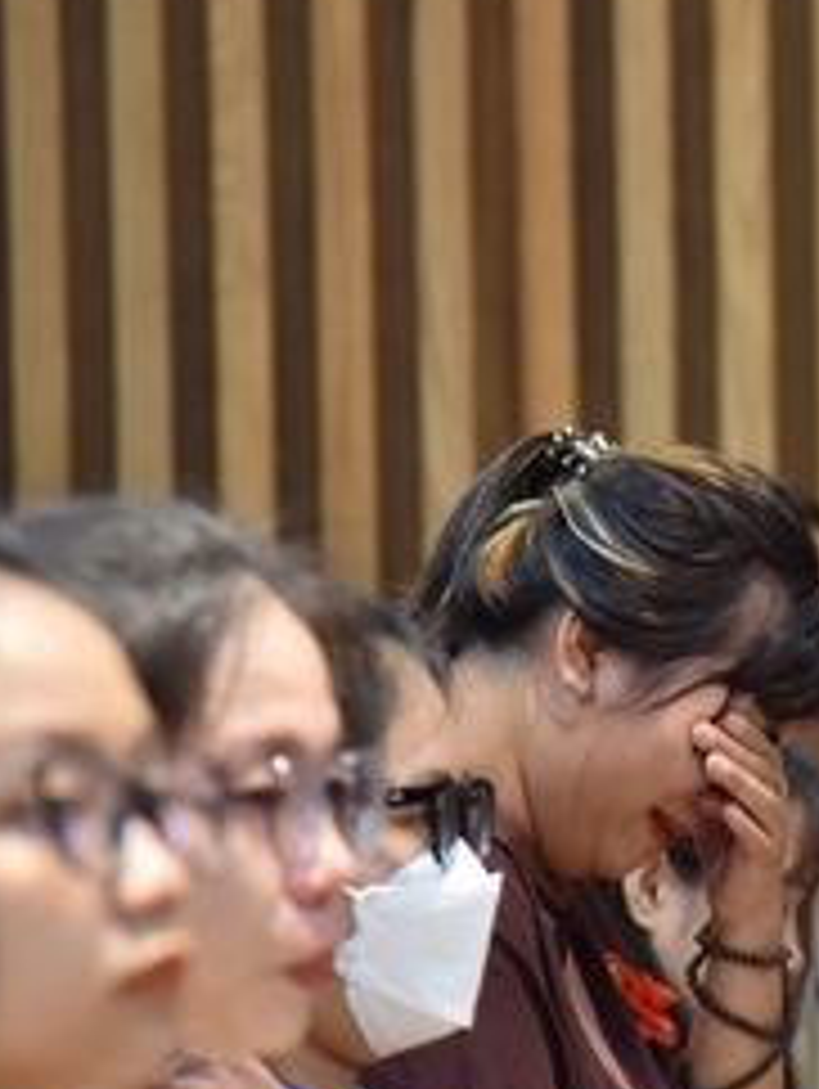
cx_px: 1004
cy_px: 765
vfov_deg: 6.4
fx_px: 9762
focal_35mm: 310
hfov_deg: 4.8
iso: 1250
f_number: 4
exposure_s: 1/60
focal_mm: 120
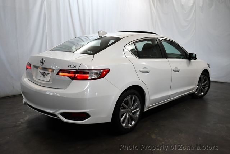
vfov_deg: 36.9
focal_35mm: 36
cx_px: 115
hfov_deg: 53.1
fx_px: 230
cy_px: 77
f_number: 3.5
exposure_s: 1/250
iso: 720
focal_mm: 18
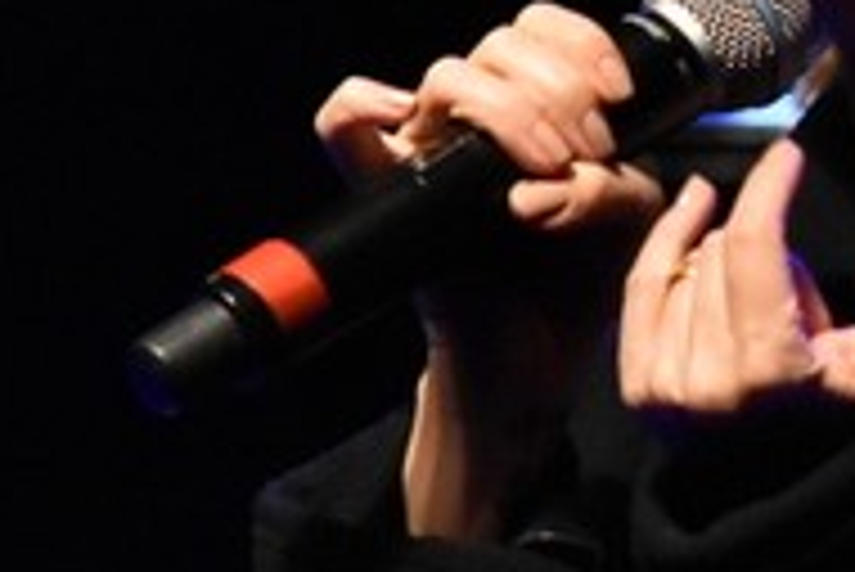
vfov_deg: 1.1
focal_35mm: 1207
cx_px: 1170
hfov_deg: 1.7
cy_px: 318
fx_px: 28687
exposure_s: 1/320
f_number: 5
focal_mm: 180
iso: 2500
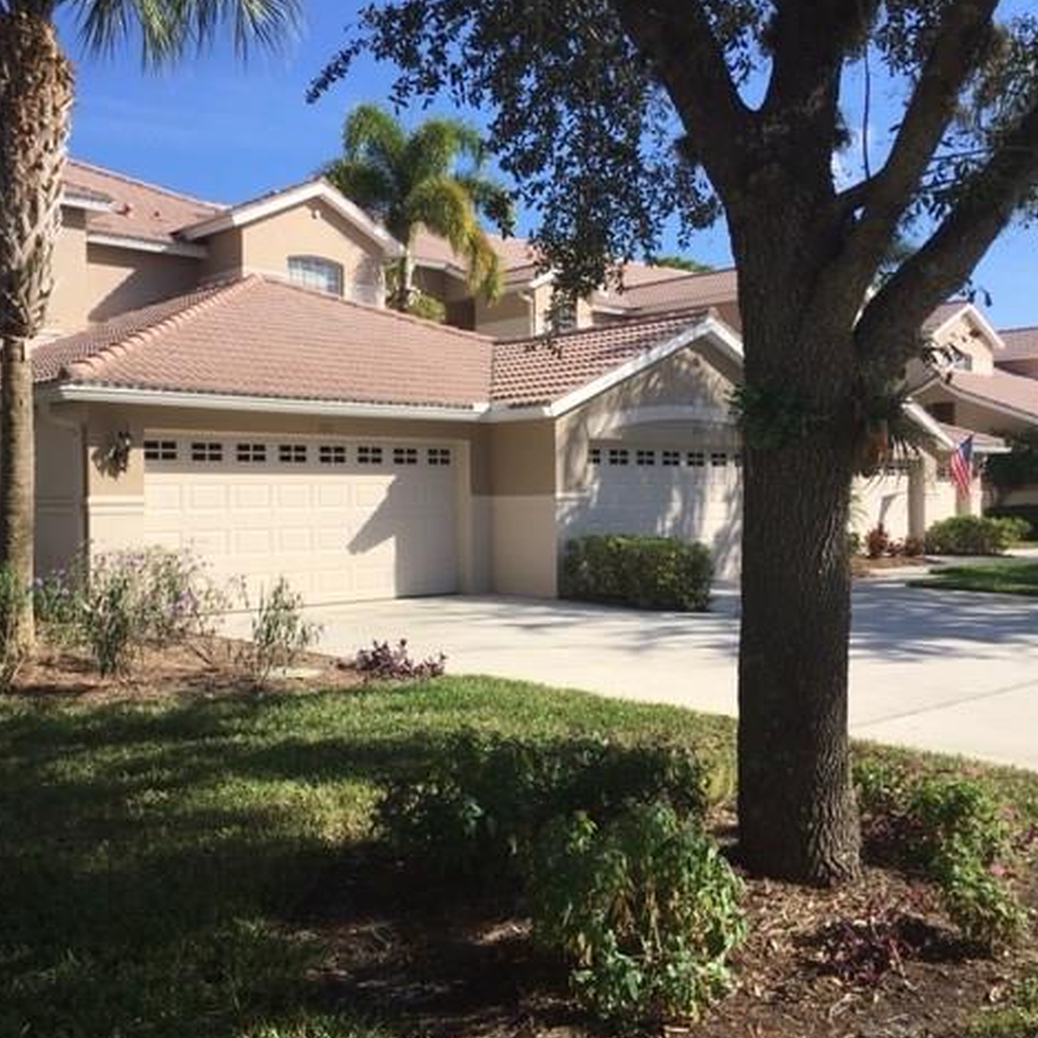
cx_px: 463
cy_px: 520
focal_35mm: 35
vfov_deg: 47.2
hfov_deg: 47.1
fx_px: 1187
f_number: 2.2
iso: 25
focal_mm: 4.15
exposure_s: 1/1451
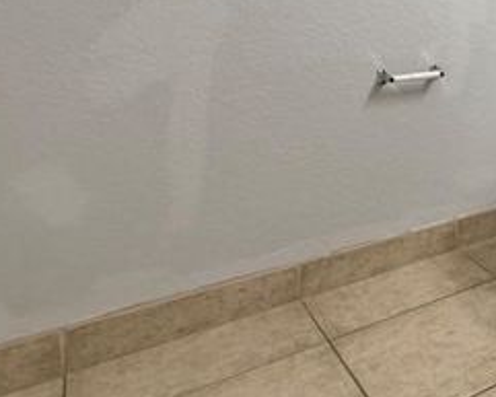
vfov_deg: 34.7
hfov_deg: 30.8
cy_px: 23
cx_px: 701
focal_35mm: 40
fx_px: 587
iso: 250
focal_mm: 2.22
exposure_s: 1/120
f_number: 2.2
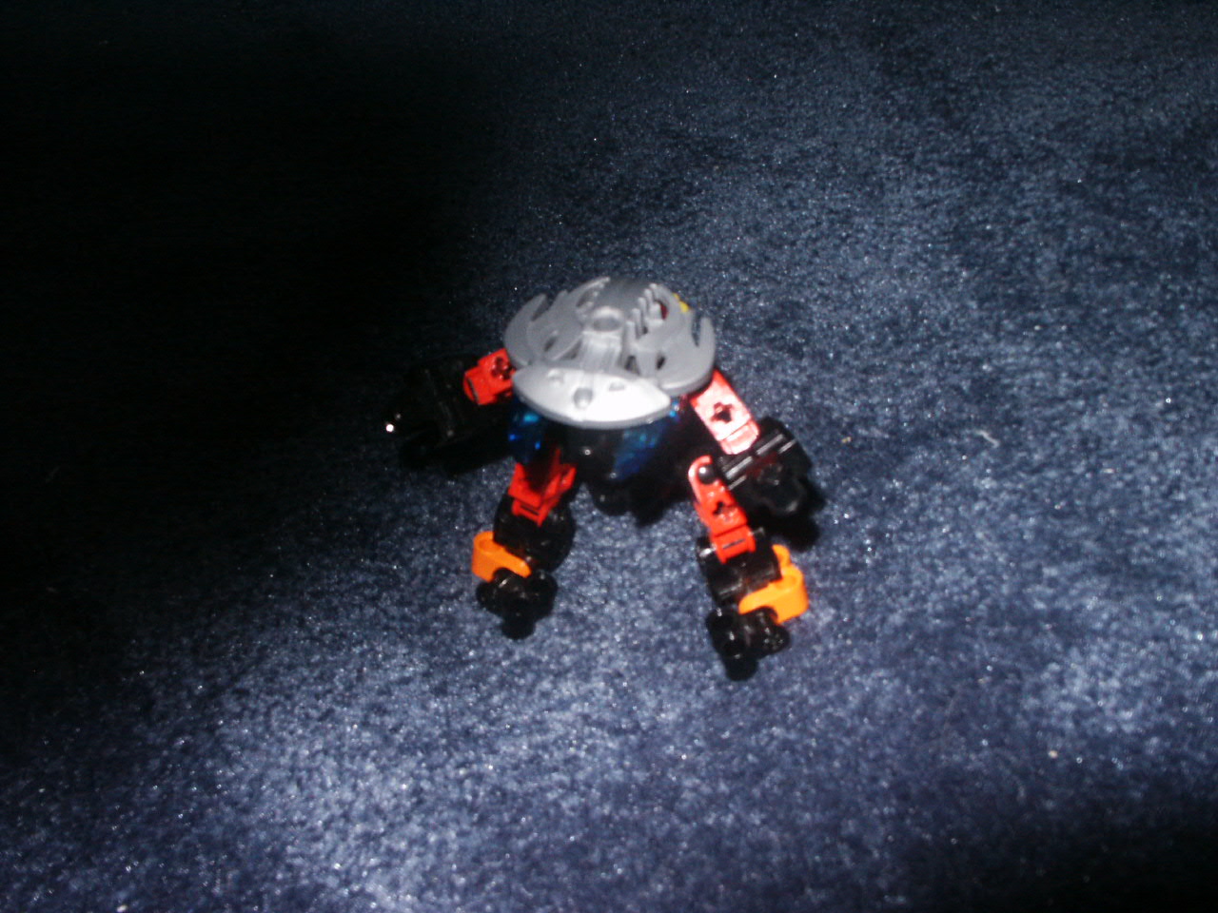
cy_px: 456
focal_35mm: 35
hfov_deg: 52.6
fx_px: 1232
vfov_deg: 40.7
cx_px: 609
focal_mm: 7.18
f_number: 6.7
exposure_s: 1/45
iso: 200
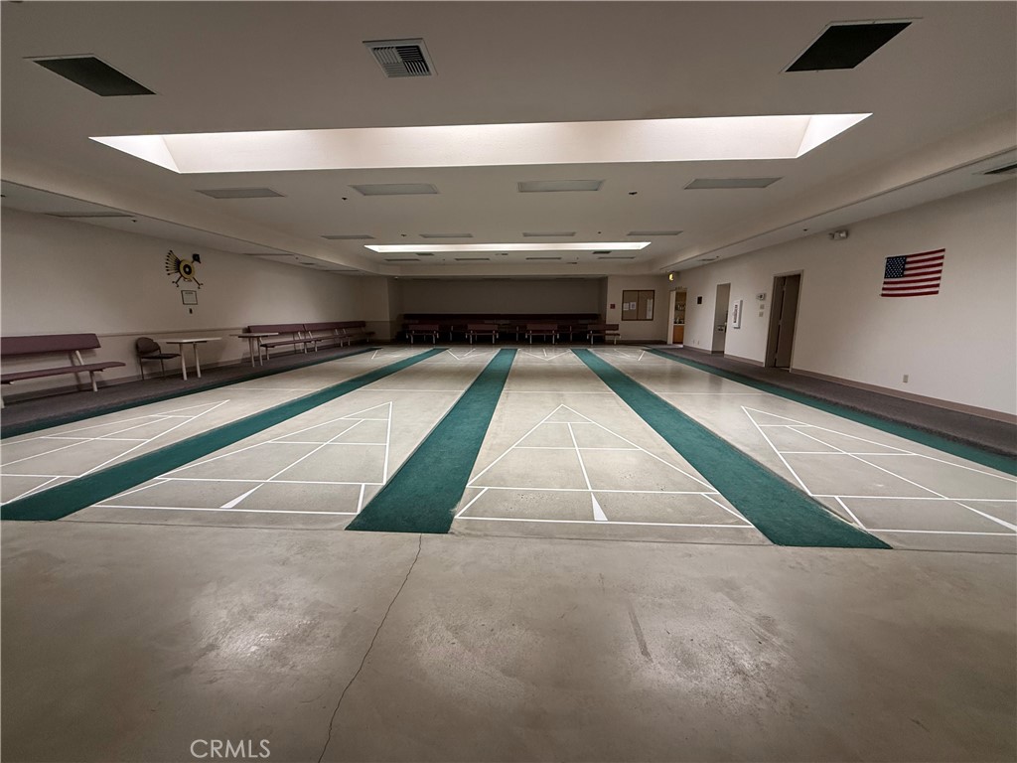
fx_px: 411
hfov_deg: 102.1
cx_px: 508
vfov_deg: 85.7
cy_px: 382
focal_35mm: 14
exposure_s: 1/99
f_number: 2.2
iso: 320
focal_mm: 2.22
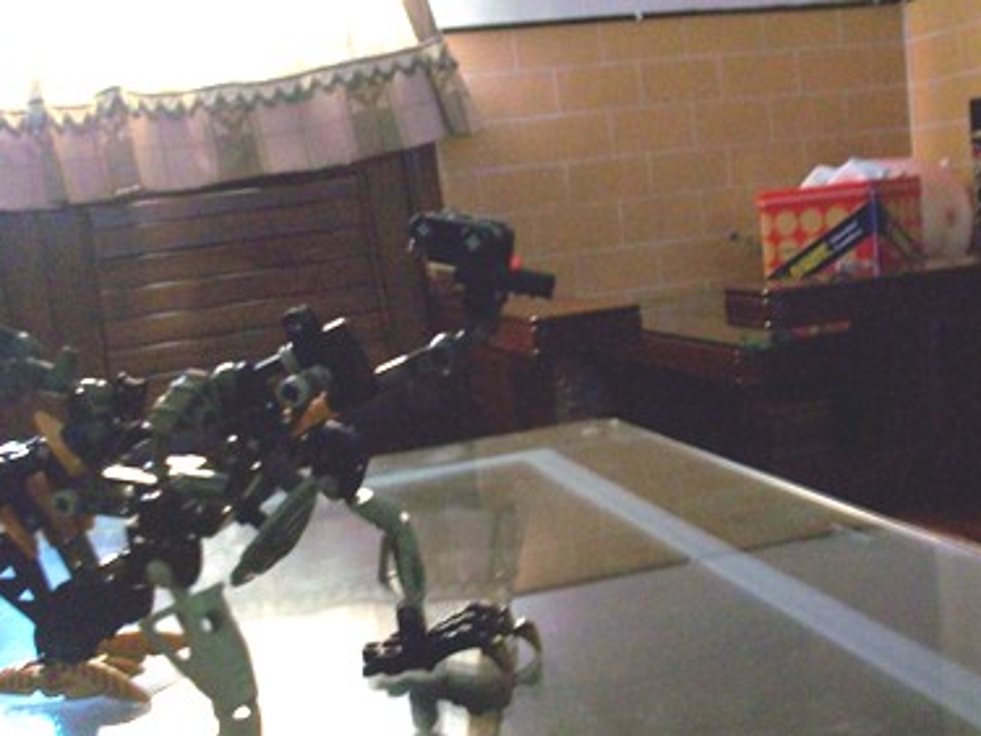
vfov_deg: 36.8
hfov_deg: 47.8
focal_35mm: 39
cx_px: 527
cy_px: 402
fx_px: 1105
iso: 160
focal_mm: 5.7
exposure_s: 1/8
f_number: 2.8
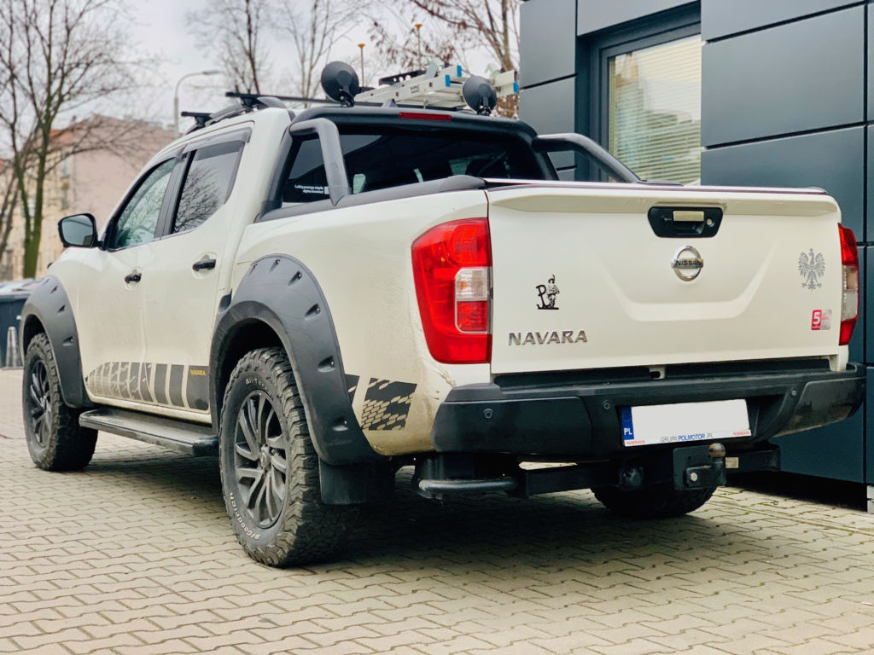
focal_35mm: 52
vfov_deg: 28.0
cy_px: 328
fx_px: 1313
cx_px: 437
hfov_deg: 36.8
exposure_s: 1/108
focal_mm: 6
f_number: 2.4
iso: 125
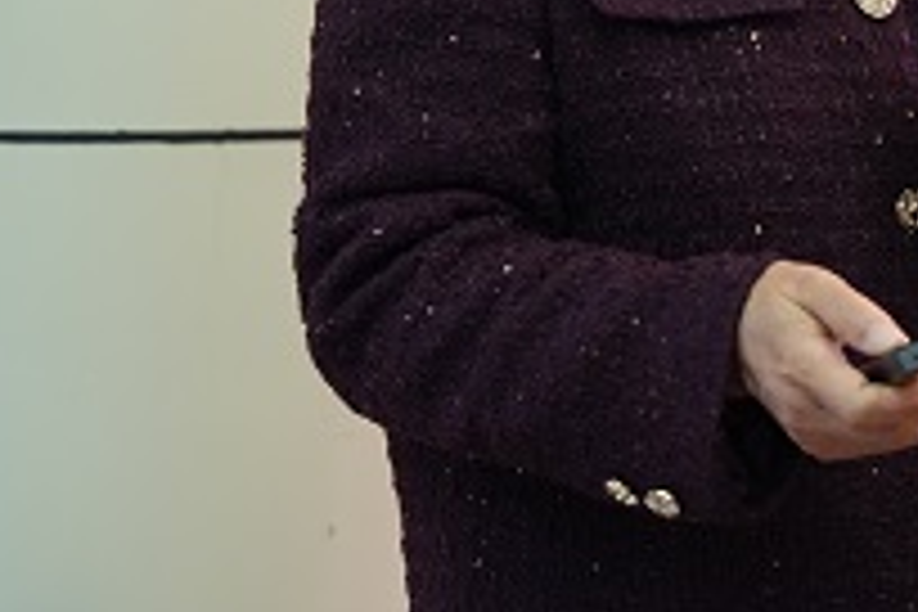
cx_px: 1035
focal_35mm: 220
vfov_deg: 6.2
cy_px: -292
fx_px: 5610
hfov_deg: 9.3
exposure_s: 1/160
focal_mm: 70
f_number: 2.8
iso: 1000
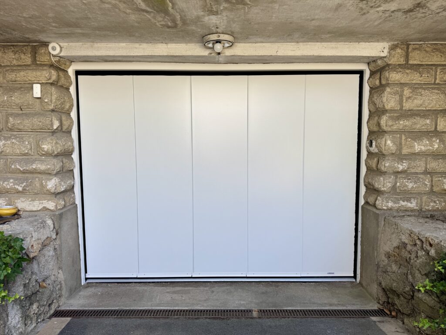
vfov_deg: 56.8
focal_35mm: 24
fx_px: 309
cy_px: 168
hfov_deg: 71.6
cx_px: 223
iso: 80
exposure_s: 1/664
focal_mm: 6.76
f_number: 1.78
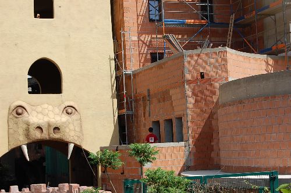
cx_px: 146
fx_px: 666
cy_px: 96
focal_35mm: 82
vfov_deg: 16.5
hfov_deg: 24.6
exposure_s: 1/400
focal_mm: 55
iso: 200
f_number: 10
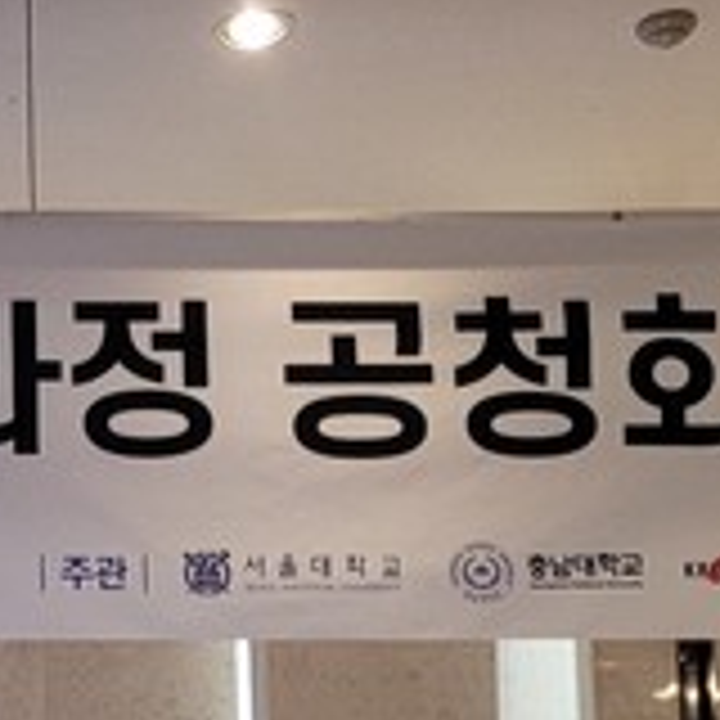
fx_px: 3247
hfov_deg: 11.6
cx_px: -616
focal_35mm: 138
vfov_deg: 11.8
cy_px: 1238
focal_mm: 5.4
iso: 200
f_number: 1.8
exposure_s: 1/120
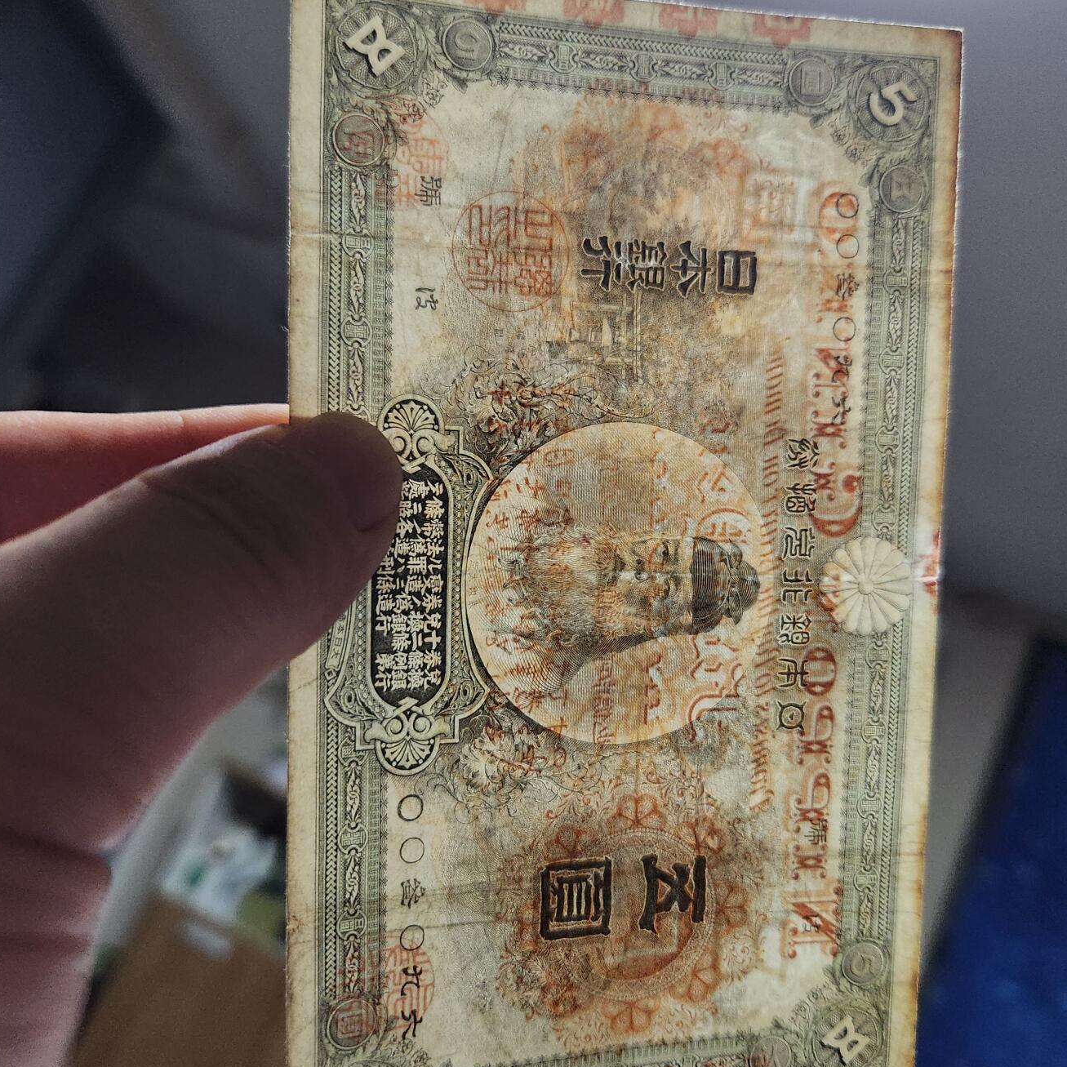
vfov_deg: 57.3
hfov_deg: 57.3
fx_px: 976
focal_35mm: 28
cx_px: 541
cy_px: 538
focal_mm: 5.4
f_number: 1.8
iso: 640
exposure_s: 1/100
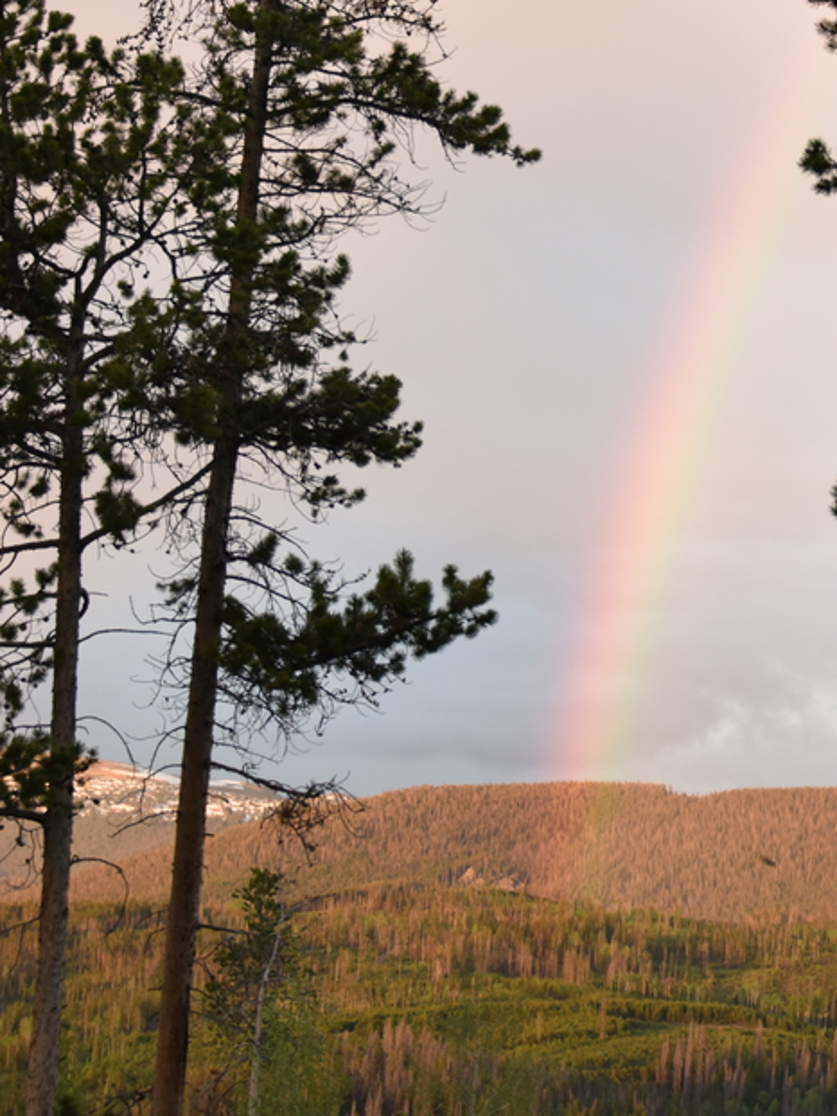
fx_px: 3577
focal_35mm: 111
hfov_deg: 13.2
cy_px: 370
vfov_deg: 17.7
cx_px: 772
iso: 900
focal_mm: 56
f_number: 4.5
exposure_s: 1/125
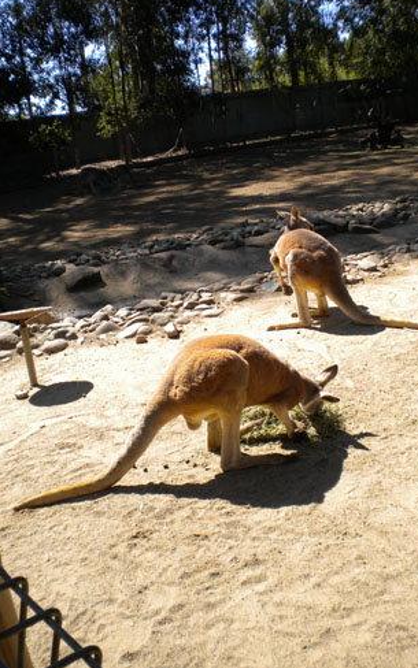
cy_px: 330
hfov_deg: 33.5
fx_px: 693
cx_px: 234
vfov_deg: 51.5
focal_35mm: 38
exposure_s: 1/340
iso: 80
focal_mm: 6.3
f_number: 4.6
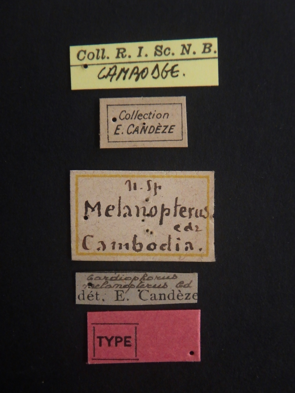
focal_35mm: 49
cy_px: 196
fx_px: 557
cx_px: 148
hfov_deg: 29.7
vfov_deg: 38.9
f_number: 5.2
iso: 800
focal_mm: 8.7
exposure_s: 1/25
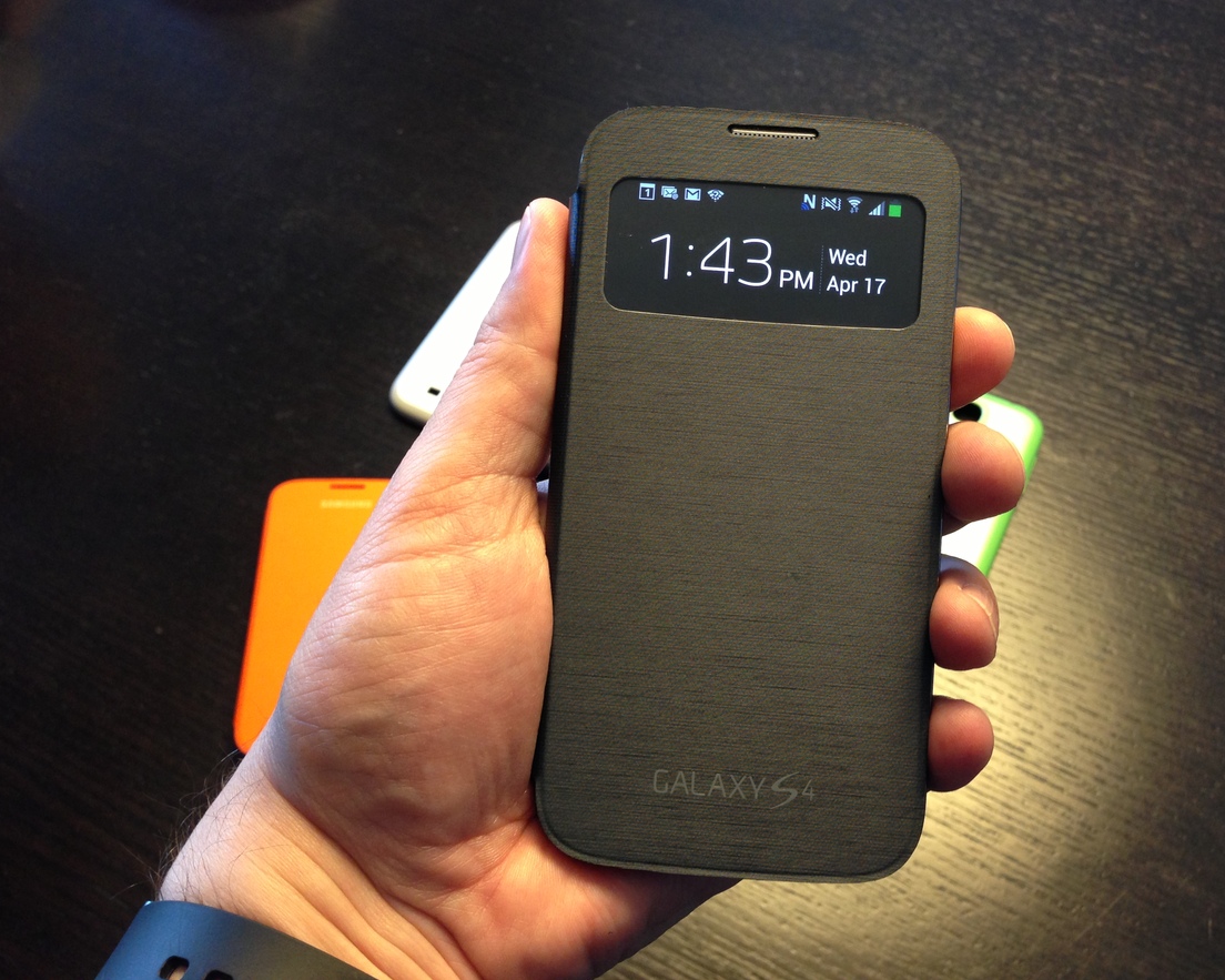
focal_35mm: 35
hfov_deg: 51.5
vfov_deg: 42.2
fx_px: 1269
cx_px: 657
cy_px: 482
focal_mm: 4.13
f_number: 2.4
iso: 125
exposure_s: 1/20
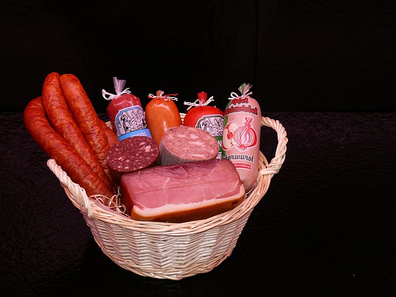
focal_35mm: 112
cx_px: 198
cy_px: 148
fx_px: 1281
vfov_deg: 13.2
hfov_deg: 17.6
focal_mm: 21.1
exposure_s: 1/30
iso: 100
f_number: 3.2
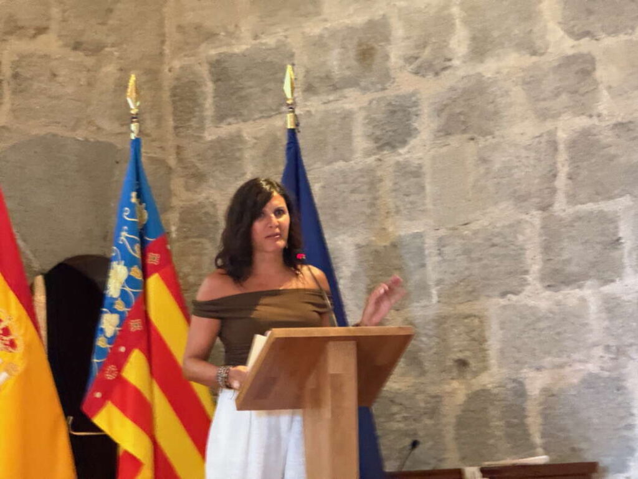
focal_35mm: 120
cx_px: 319
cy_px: 240
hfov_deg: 16.4
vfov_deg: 12.3
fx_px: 2212
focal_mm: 15.66
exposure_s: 1/40
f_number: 2.8
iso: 1250
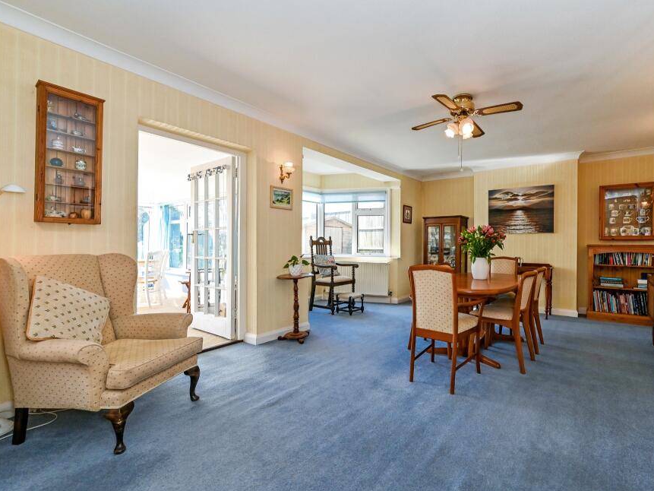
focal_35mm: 16
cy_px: 246
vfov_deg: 78.1
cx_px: 385
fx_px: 302
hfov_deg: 93.5
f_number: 8
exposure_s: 1/125
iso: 400
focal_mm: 14
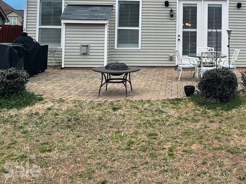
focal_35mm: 48
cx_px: 192
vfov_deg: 29.1
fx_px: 341
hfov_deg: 38.4
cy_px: 21
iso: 32
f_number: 1.6
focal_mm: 4.2
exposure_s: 1/824
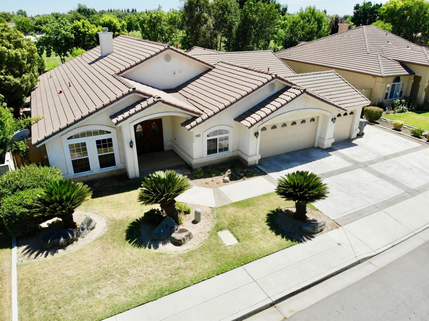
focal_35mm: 24
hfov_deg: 71.6
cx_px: 214
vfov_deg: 56.8
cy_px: 160
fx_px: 297
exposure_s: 1/2500
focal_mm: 4.5
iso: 400
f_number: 2.8
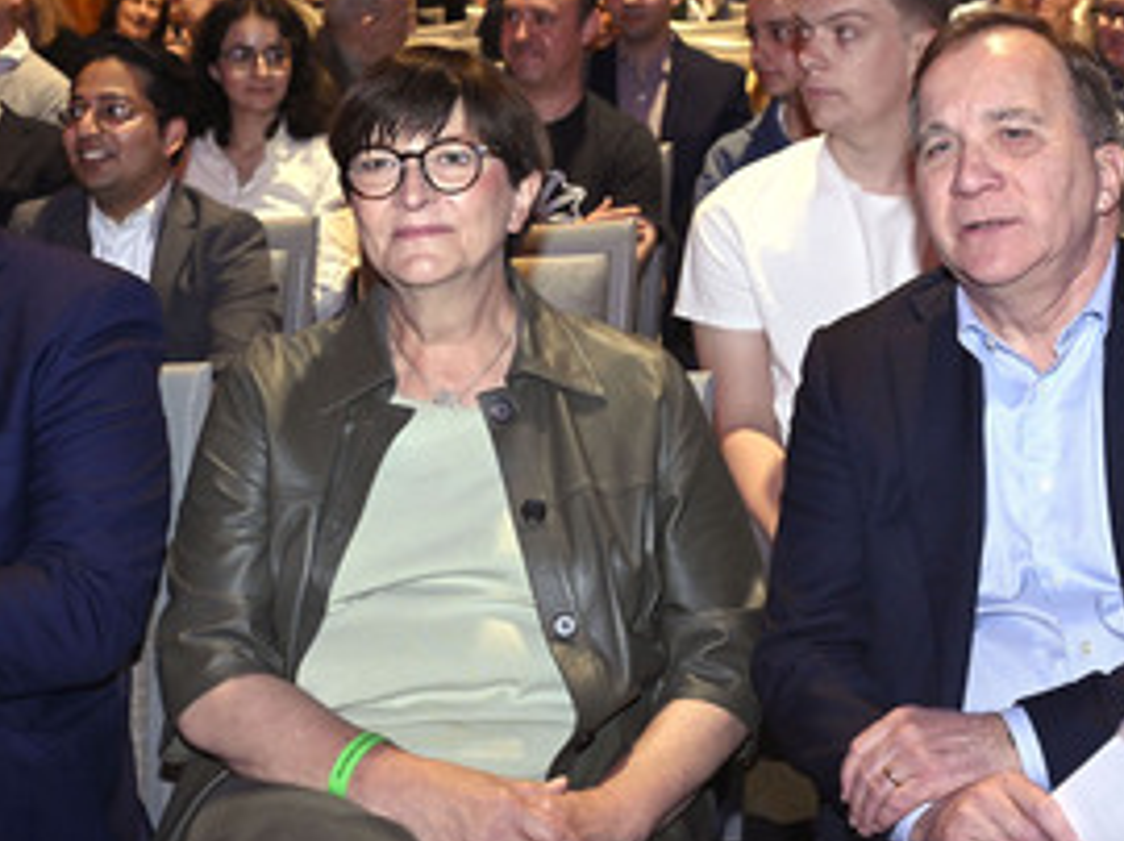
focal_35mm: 54
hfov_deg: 35.5
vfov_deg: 27.1
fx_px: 1745
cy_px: 425
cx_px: 435
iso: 4000
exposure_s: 1/160
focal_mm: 33.5
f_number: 5
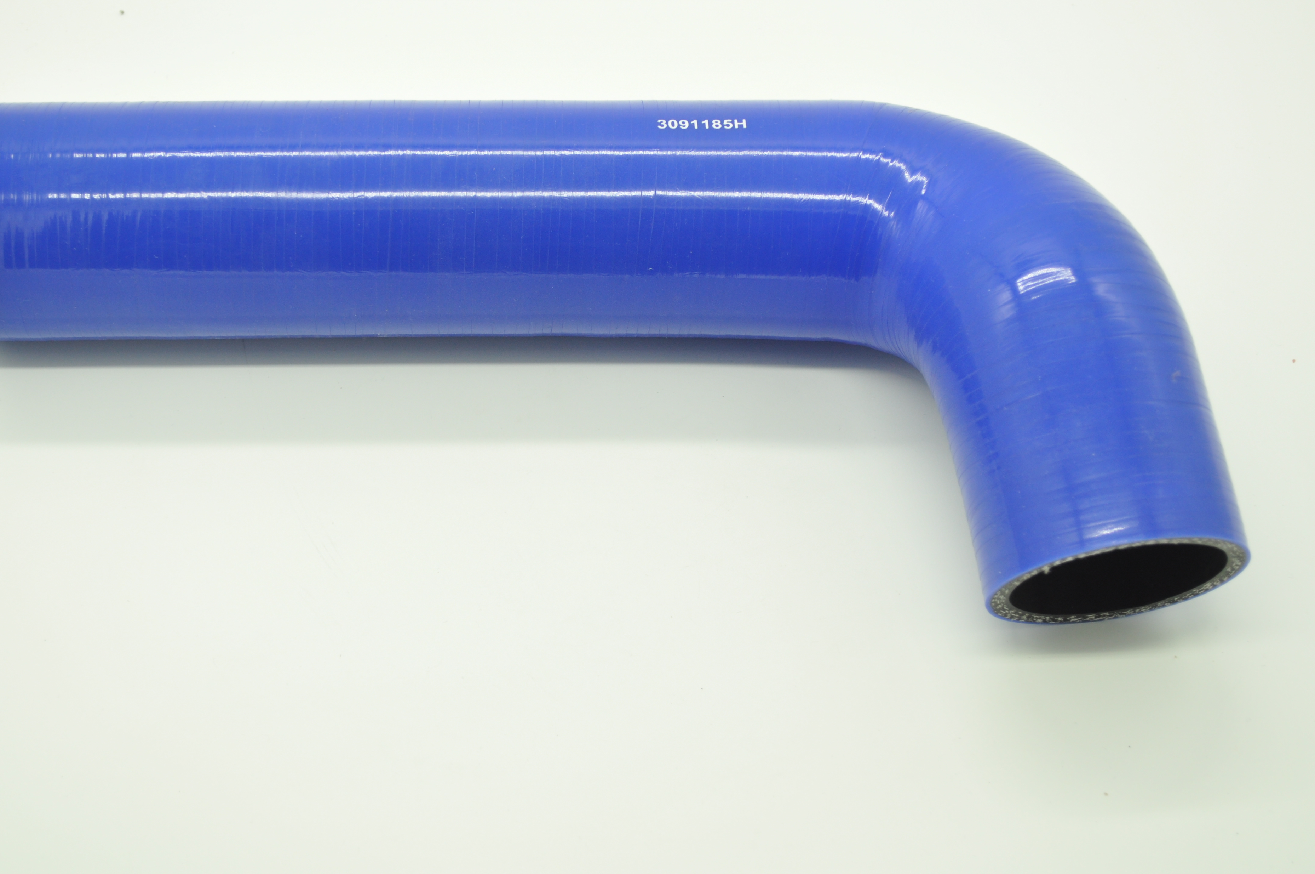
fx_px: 2210
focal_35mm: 61
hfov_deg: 33.1
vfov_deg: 22.3
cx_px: 607
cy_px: 377
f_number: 5
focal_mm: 35
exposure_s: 1/100
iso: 320
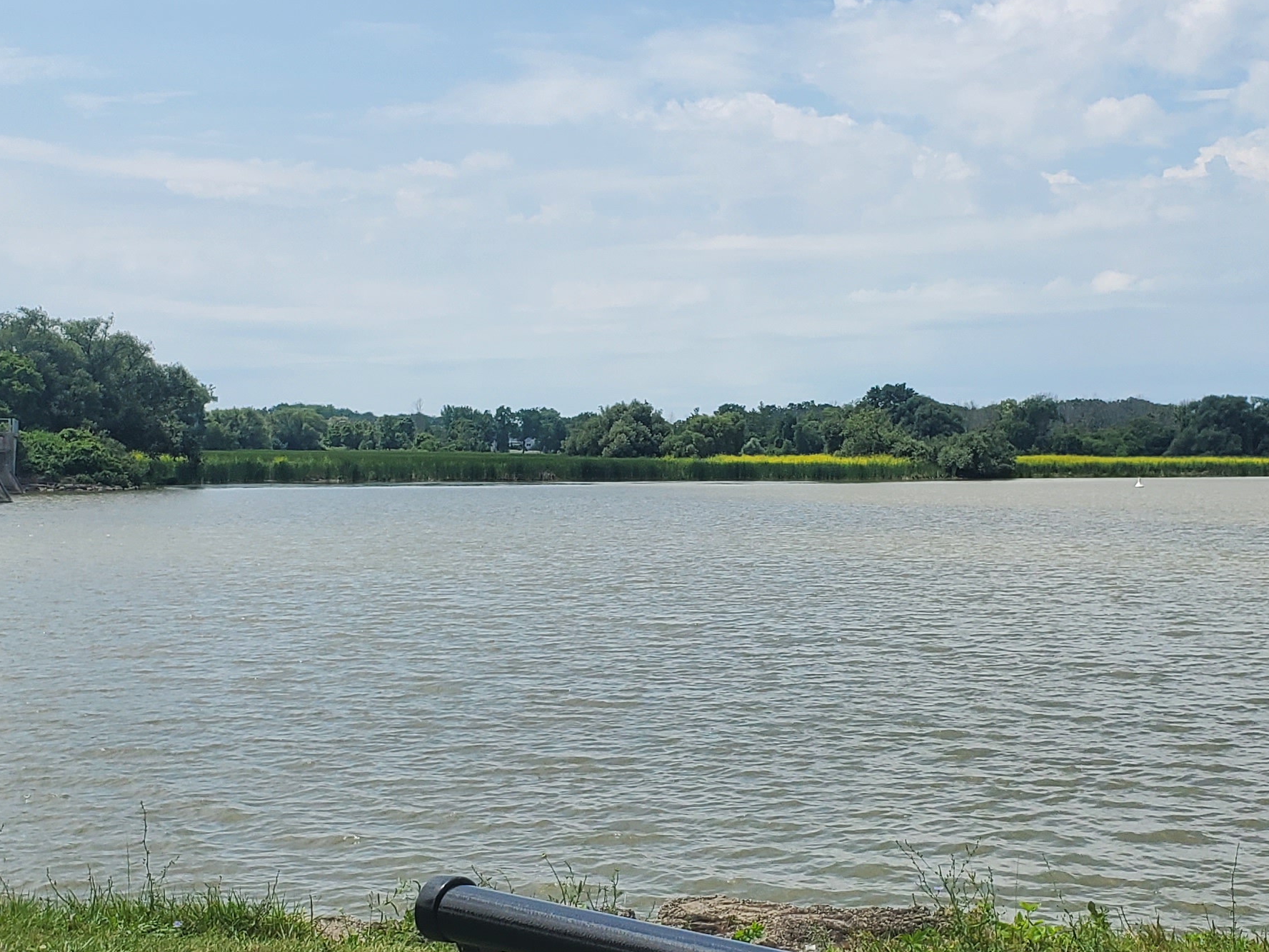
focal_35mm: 59
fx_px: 2163
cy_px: 598
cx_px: 660
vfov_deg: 24.7
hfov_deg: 32.7
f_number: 2.4
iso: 50
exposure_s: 1/2174
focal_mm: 4.3
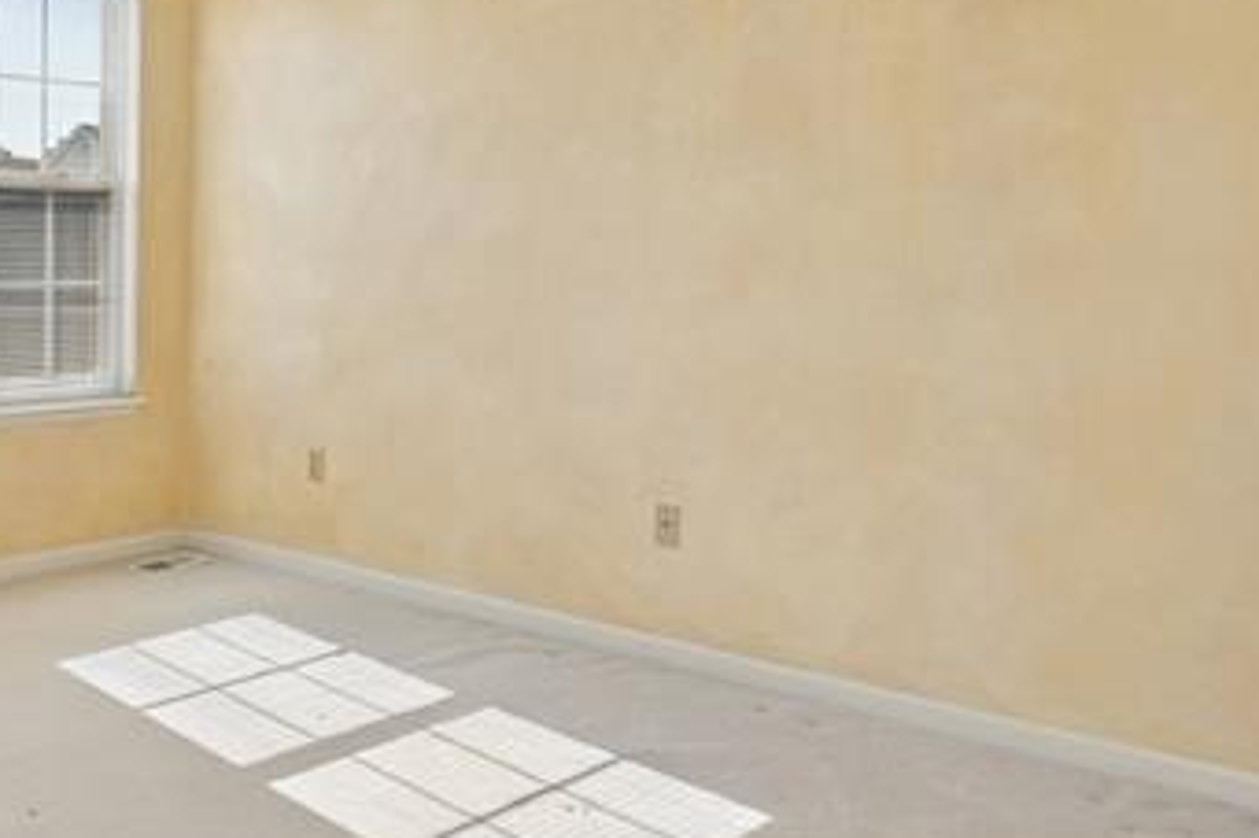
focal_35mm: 42
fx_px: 1468
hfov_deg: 43.8
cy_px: 257
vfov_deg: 31.5
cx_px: 218
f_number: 8
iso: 400
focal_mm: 14
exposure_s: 1/320
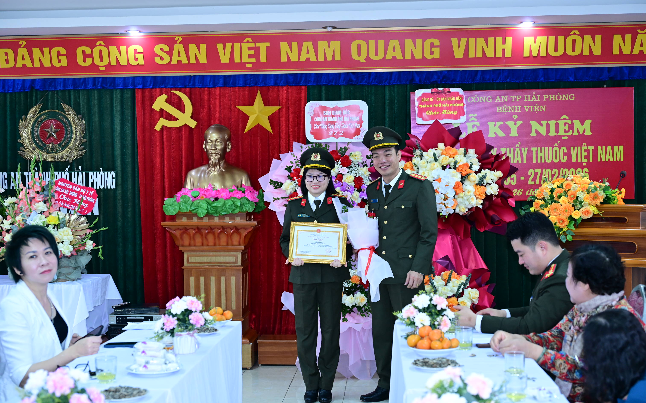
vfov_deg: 25.3
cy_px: 206
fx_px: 898
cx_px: 323
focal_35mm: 51
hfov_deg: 39.6
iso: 2500
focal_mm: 50
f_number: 4
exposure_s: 1/160
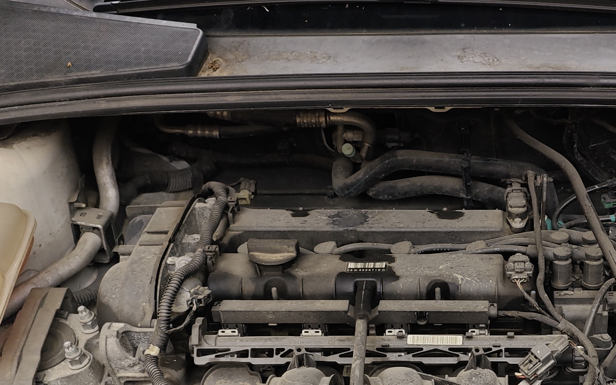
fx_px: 1007
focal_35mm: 60
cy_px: 348
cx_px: 481
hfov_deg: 33.2
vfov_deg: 21.2
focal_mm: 8.7
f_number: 1.9
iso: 500
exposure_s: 1/60
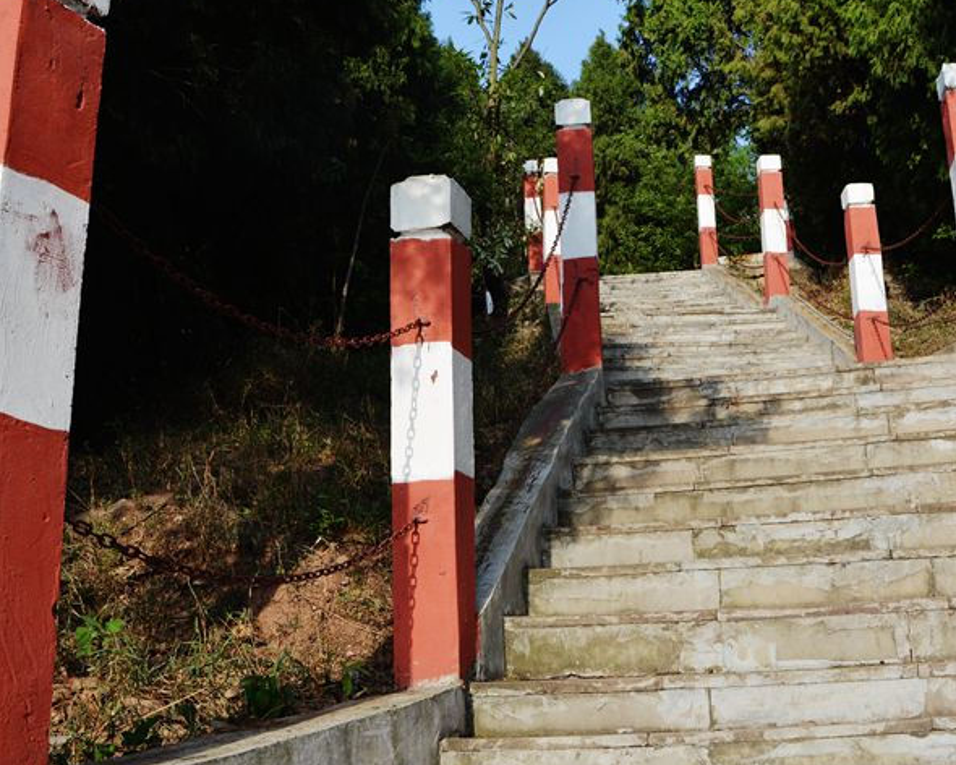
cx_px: 595
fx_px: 1245
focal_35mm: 44
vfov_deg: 34.1
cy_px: 325
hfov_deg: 41.7
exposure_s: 1/250
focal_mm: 18
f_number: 8
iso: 125
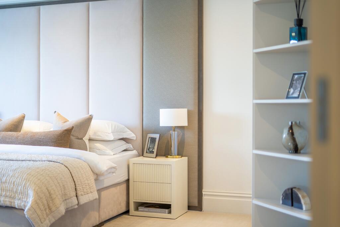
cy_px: 114
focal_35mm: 50
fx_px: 472
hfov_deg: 39.6
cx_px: 170
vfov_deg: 27.0
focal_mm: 50
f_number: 1.8
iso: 100
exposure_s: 1/30
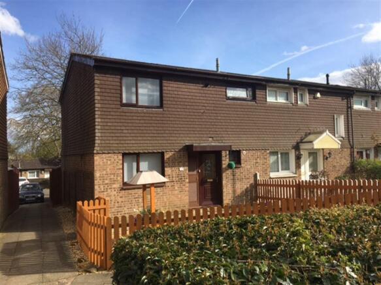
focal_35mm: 29
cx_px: 190
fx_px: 319
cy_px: 142
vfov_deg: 48.2
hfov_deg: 61.7
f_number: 2.2
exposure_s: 1/1241
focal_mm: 4.15
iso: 25
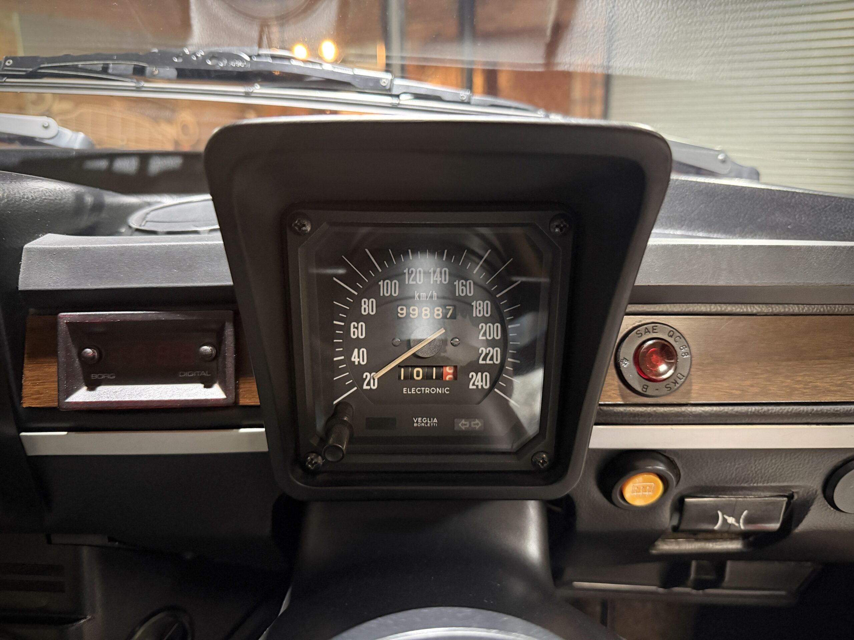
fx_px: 592
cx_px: 427
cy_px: 320
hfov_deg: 71.6
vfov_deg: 56.8
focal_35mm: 24
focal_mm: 6.76
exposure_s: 1/25
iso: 800
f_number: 1.78
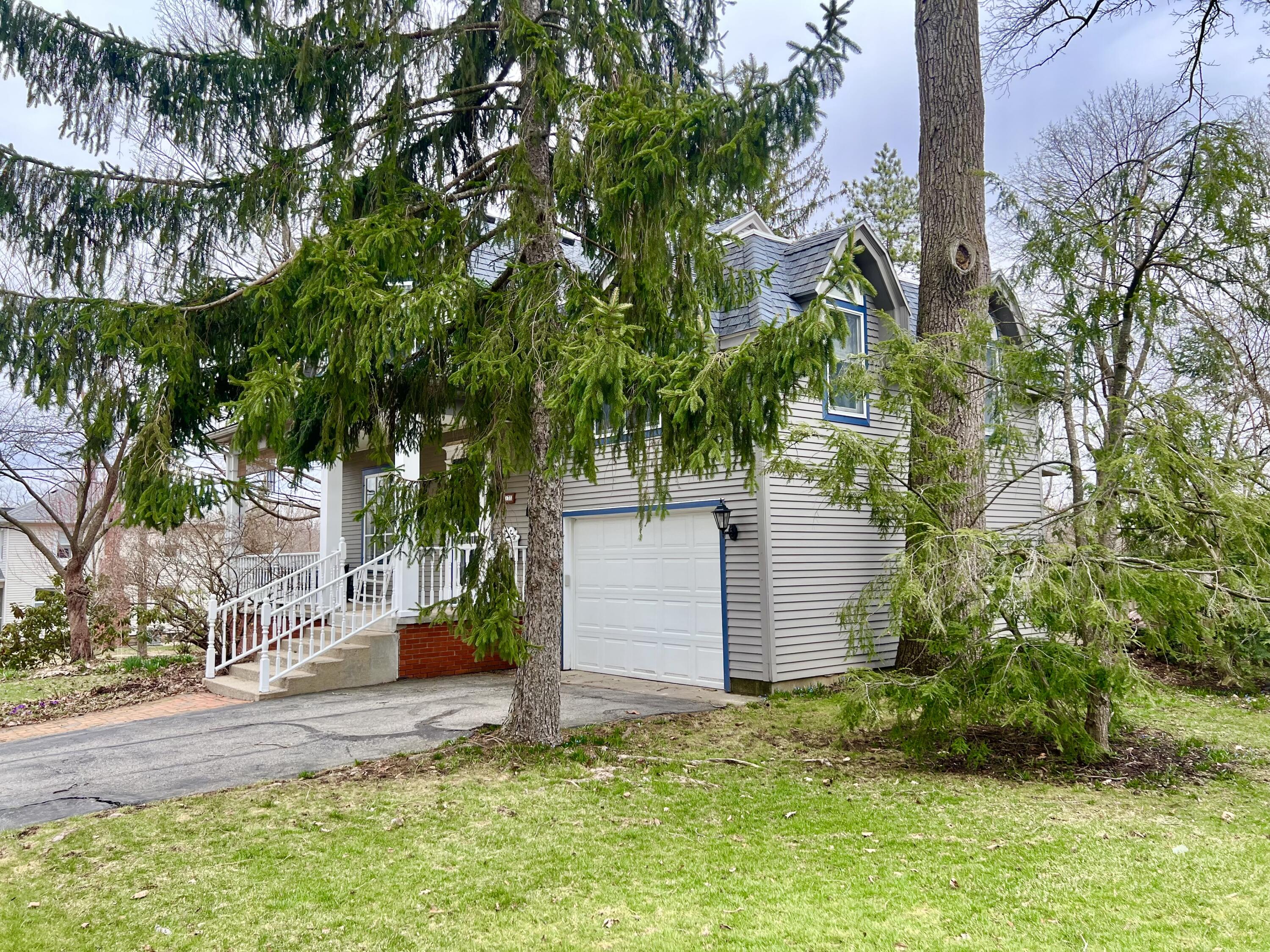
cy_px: 476
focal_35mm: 26
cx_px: 635
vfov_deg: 53.1
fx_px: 954
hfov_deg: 67.3
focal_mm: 5.7
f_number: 1.5
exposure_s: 1/780
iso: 50
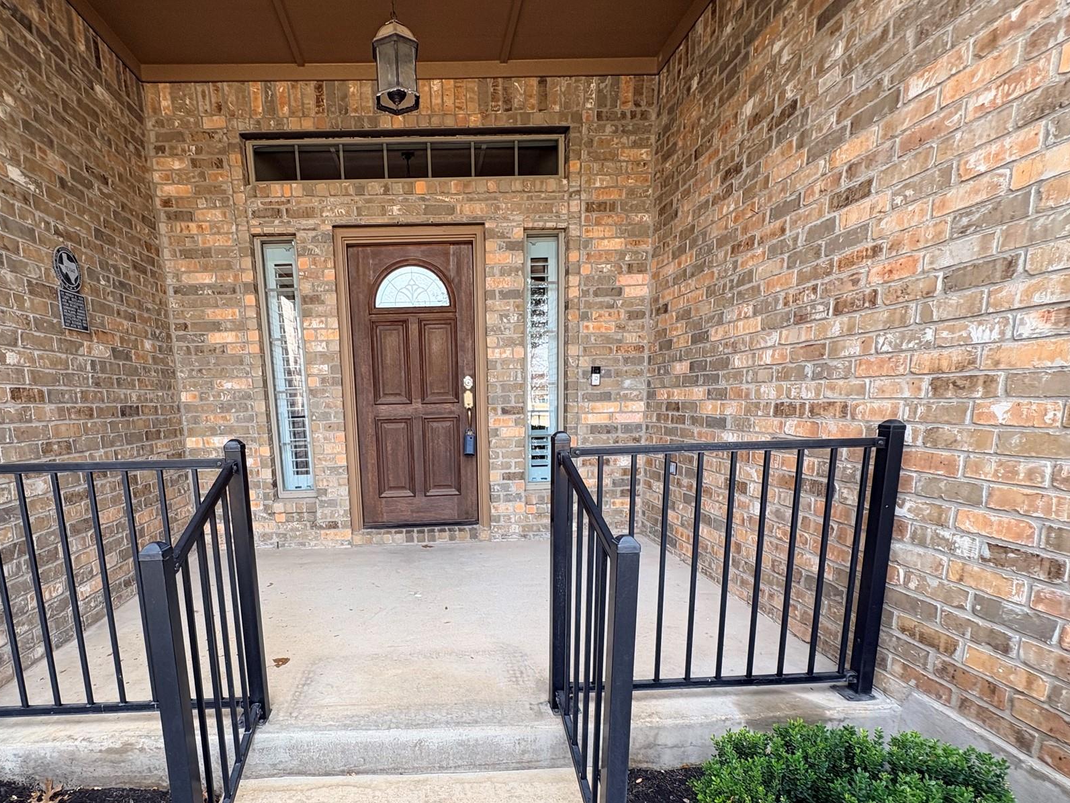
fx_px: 556
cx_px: 443
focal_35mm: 18
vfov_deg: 70.4
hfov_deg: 86.9
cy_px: 505
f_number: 2.2
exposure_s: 1/135
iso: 40
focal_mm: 2.22
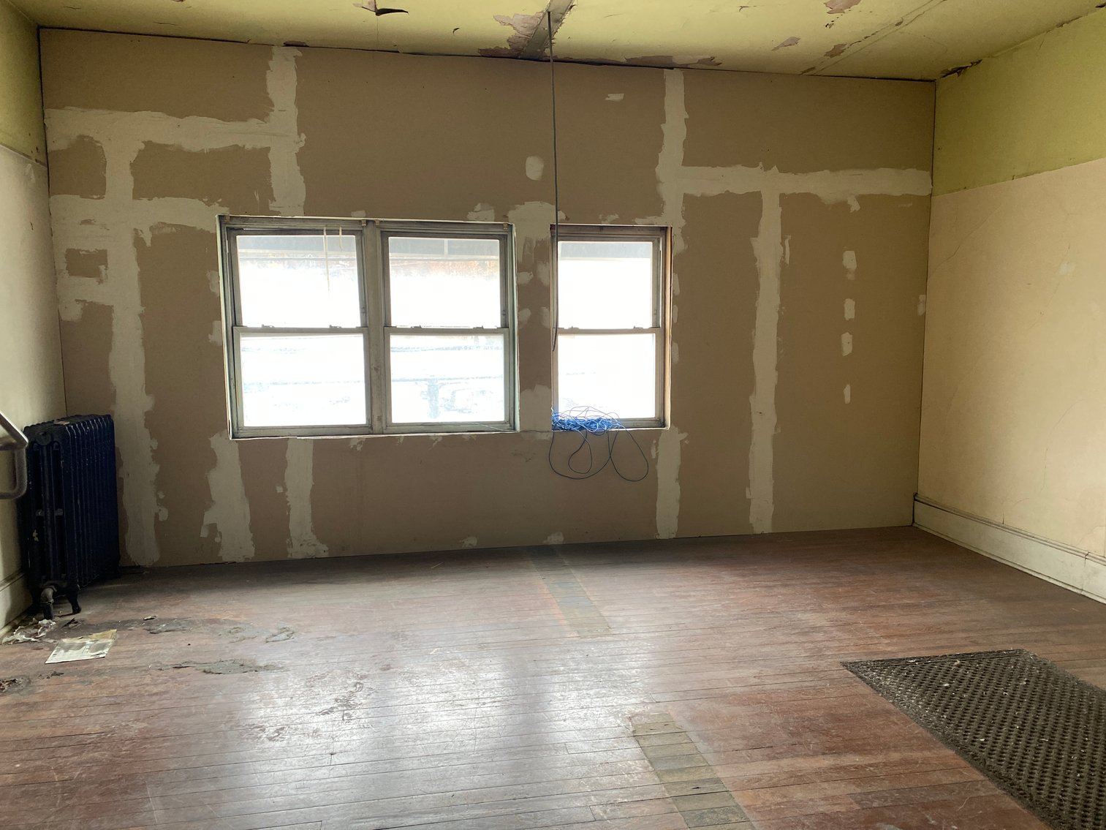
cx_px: 553
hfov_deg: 67.3
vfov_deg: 53.1
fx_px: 831
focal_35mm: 26
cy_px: 415
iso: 125
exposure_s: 1/103
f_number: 1.8
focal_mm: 4.25
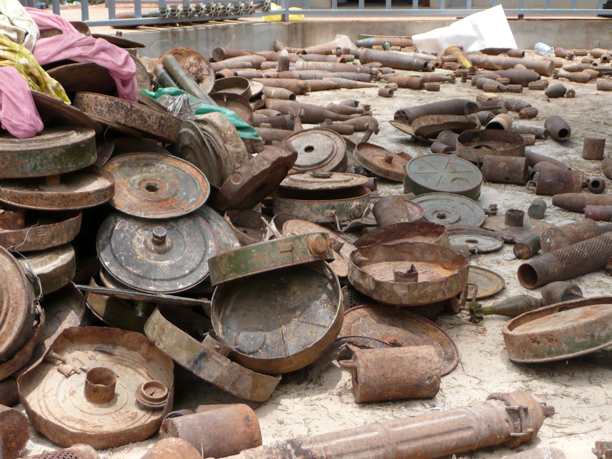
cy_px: 230
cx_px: 306
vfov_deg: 26.6
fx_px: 972
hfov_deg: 34.9
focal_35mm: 55
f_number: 4.3
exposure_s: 1/200
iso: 100
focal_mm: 9.1
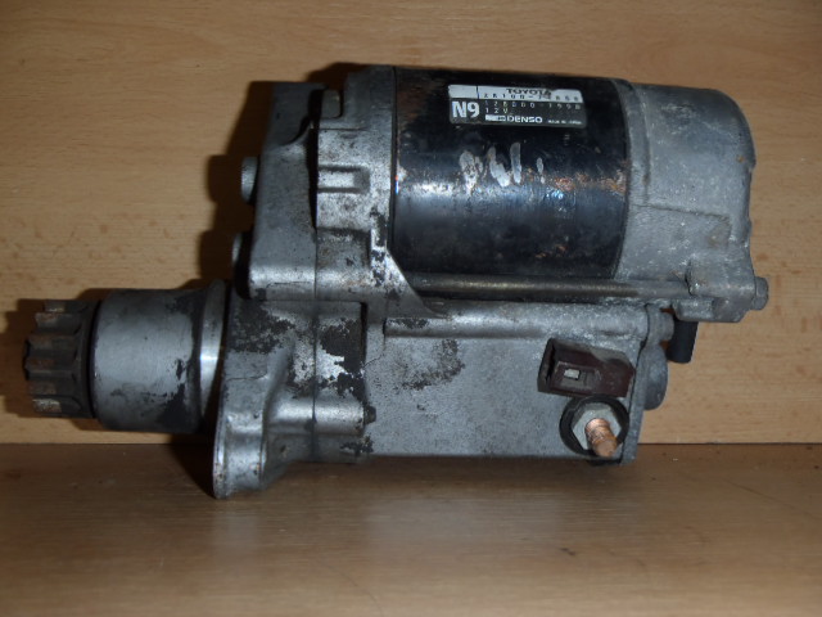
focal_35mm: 38
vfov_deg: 37.7
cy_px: 308
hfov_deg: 49.0
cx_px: 411
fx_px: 902
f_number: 4.6
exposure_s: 1/40
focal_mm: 6.83
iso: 100
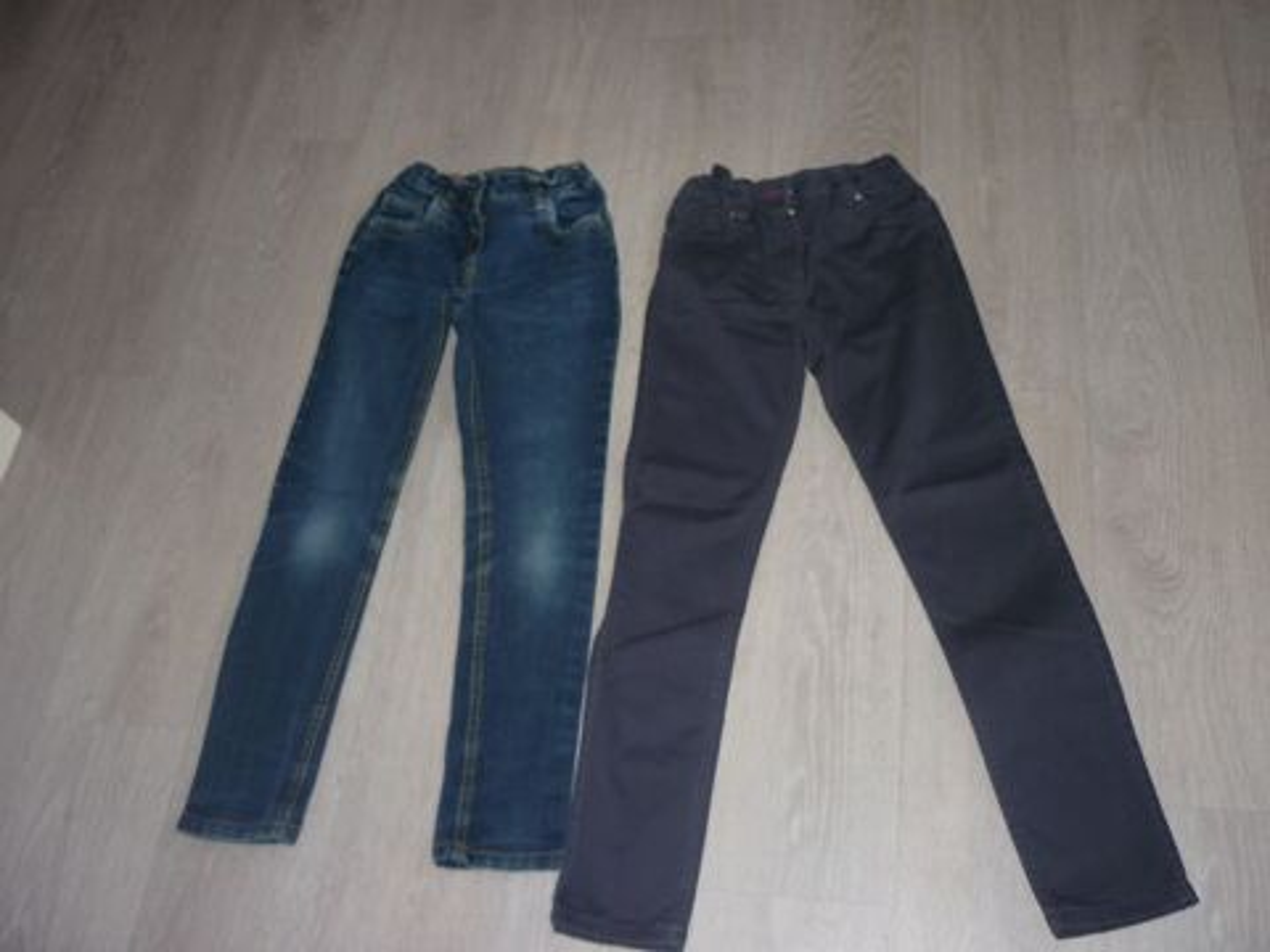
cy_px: 476
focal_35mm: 33
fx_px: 1211
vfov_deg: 42.9
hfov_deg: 55.4
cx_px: 635
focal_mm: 5.5
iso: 100
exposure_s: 1/30
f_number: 2.8
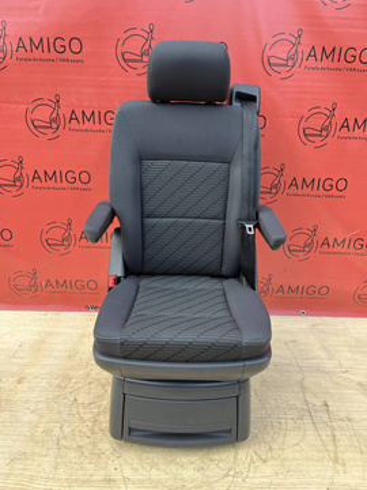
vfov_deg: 67.3
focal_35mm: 26
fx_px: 368
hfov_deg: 53.1
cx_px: 184
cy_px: 245
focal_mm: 5.1
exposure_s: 1/192
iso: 50
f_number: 1.6
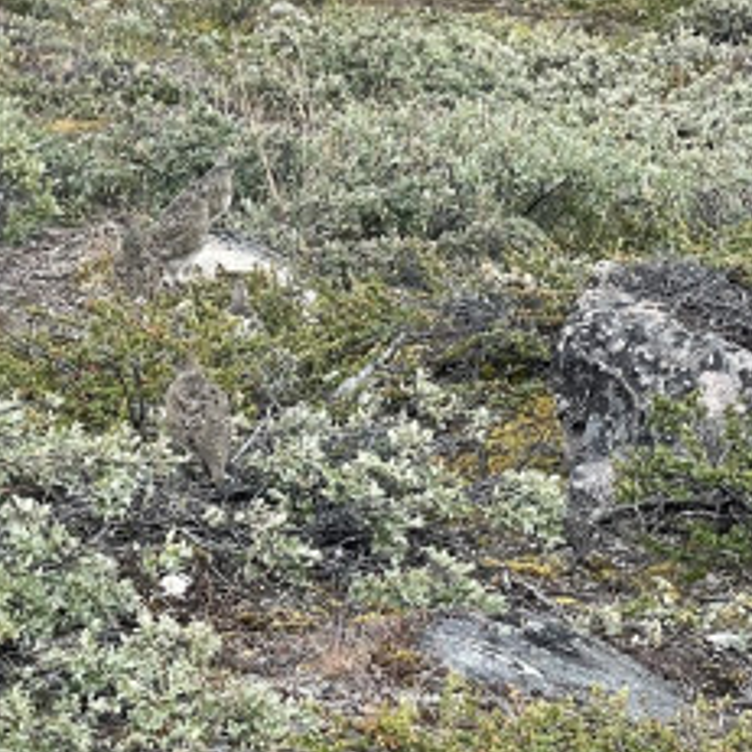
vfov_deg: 11.0
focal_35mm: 159
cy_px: 547
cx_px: -199
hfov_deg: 10.8
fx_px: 3908
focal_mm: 6
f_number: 2
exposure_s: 1/249
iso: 25
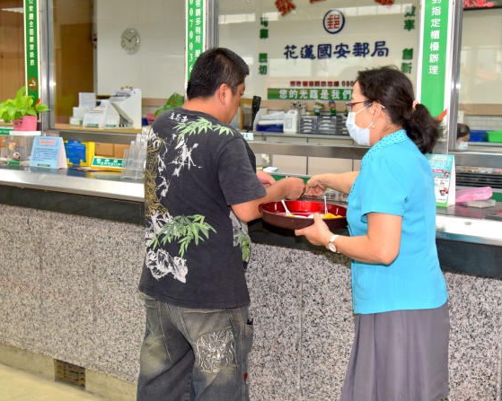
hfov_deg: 39.5
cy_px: 175
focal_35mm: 47
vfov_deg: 32.0
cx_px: 256
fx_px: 698
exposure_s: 1/100
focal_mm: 35
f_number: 5
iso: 800
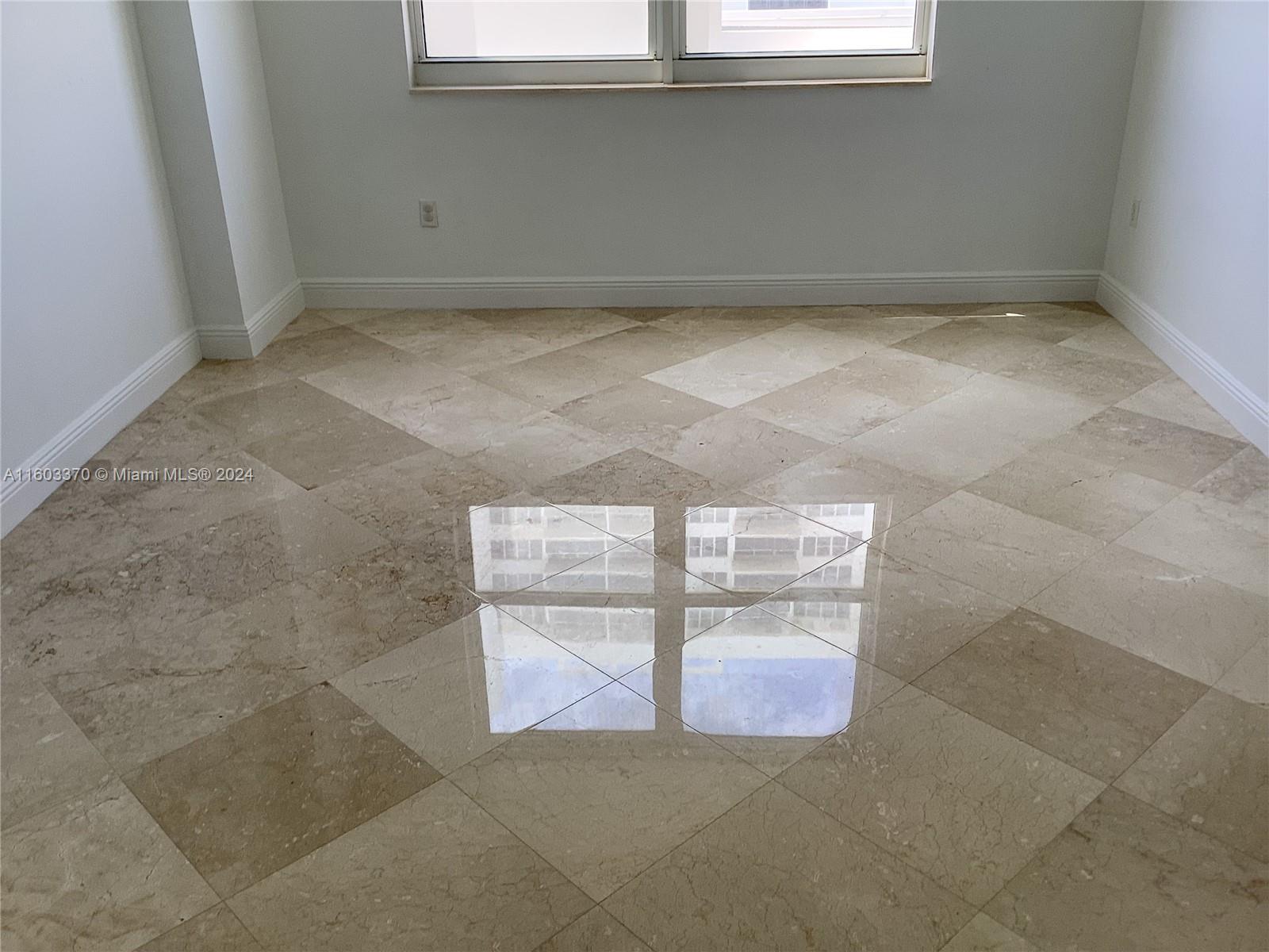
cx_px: 634
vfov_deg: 45.4
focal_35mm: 31
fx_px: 1136
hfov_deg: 58.4
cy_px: 476
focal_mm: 3.3
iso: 64
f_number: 2.4
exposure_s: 1/120
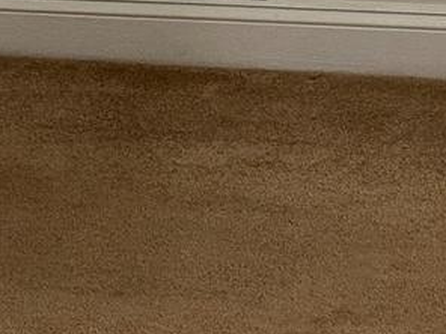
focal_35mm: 166
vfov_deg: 8.0
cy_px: -576
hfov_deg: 11.5
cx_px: 603
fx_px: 2139
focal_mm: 6.86
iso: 200
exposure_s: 1/60
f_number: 1.78
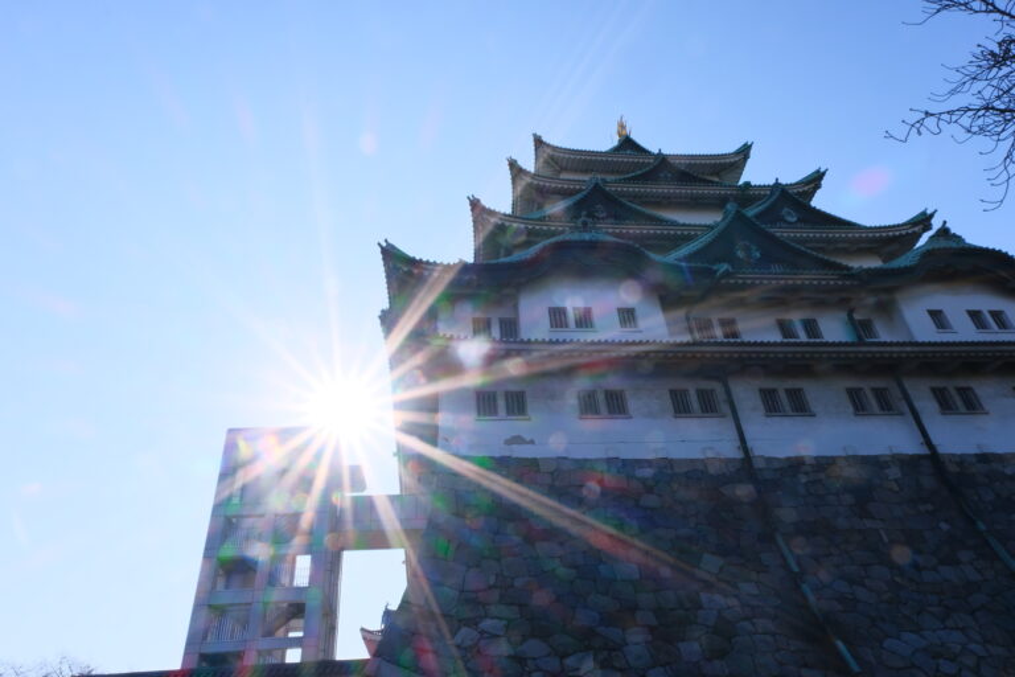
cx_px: 508
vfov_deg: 53.1
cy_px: 338
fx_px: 677
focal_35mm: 24
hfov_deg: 73.7
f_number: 20
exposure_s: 1/200
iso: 800
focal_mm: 16
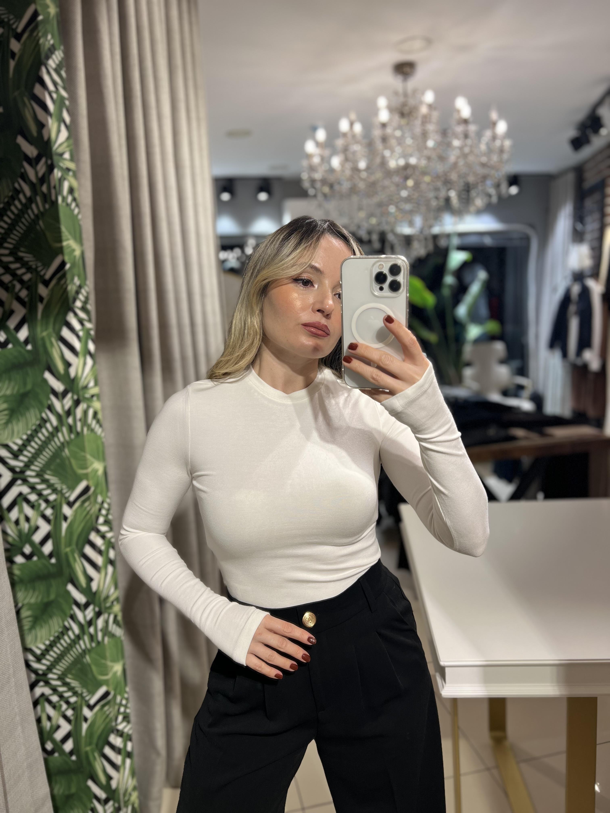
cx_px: 305
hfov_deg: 53.1
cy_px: 406
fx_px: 611
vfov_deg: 67.3
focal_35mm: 26
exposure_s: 1/102
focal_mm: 5.7
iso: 32
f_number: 1.5
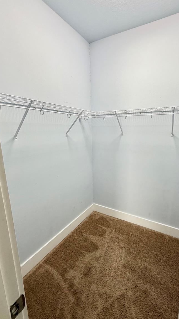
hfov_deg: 66.3
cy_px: 156
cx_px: 109
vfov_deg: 99.4
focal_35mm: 16
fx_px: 135
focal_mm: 2.22
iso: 200
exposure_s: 1/120
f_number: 2.2
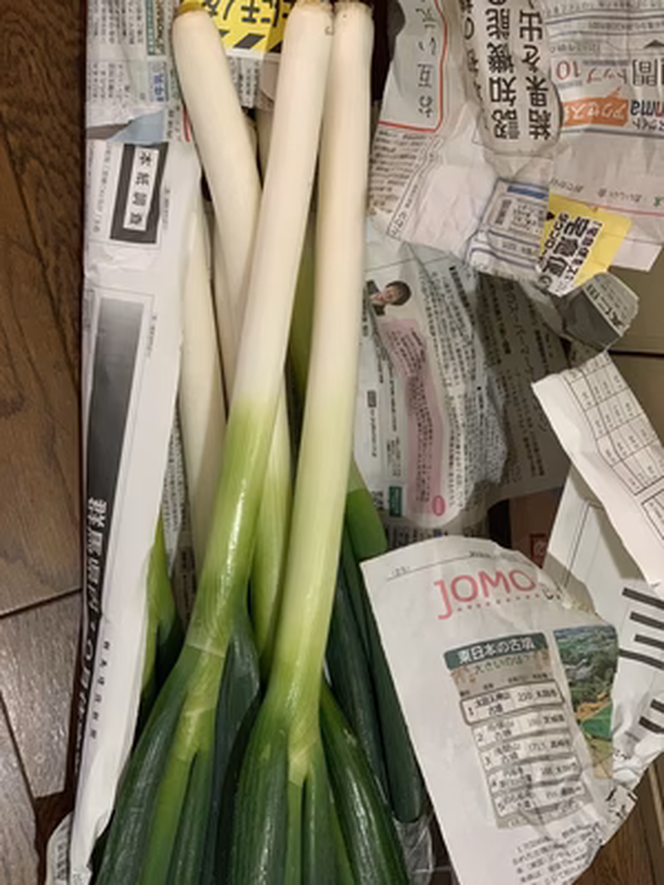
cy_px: 442
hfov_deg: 28.0
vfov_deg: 36.8
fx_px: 1330
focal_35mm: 52
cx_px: 332
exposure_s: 1/52
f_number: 2.4
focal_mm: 6
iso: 400
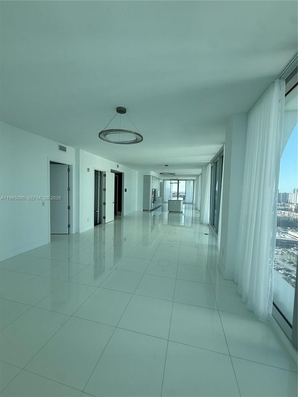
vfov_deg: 102.1
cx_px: 149
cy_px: 198
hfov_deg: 85.7
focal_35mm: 14
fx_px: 161
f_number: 2.2
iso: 50
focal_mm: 2.22
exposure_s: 1/482
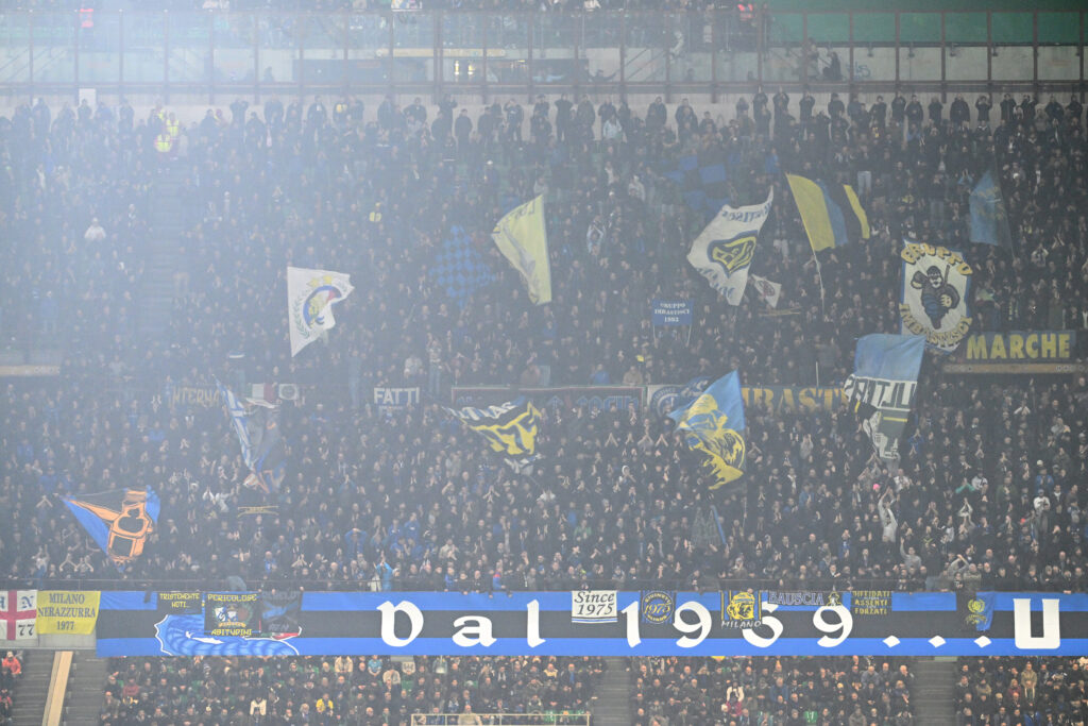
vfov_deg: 7.6
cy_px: 363
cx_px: 544
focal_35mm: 180
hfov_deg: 11.4
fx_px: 5440
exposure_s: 1/125
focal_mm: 180
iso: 2000
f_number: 5.6
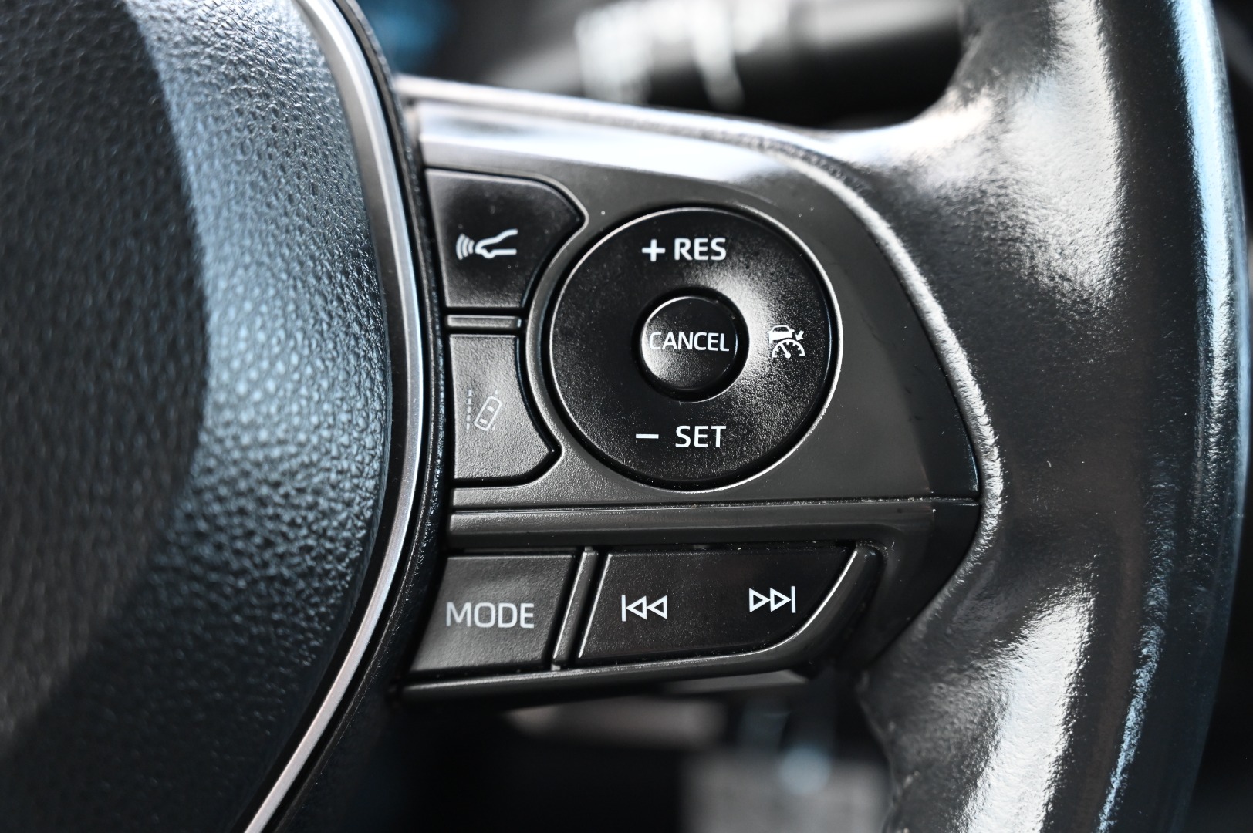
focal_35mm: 61
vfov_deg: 22.2
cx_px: 626
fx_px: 2121
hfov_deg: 32.9
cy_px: 416
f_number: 4
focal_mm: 61
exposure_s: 1/125
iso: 2800
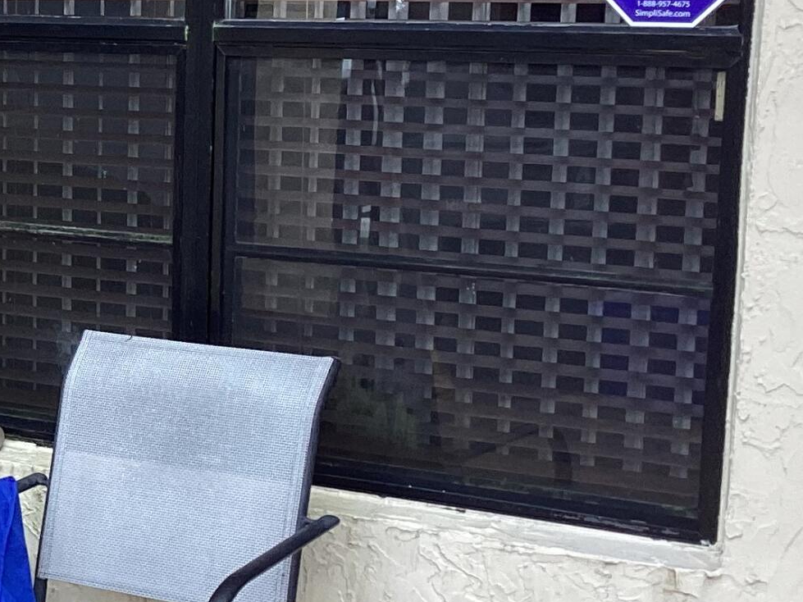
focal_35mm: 95
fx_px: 2203
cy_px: 341
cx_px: -230
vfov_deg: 15.6
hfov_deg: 19.2
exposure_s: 1/127
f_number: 2.4
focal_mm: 3.3
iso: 25
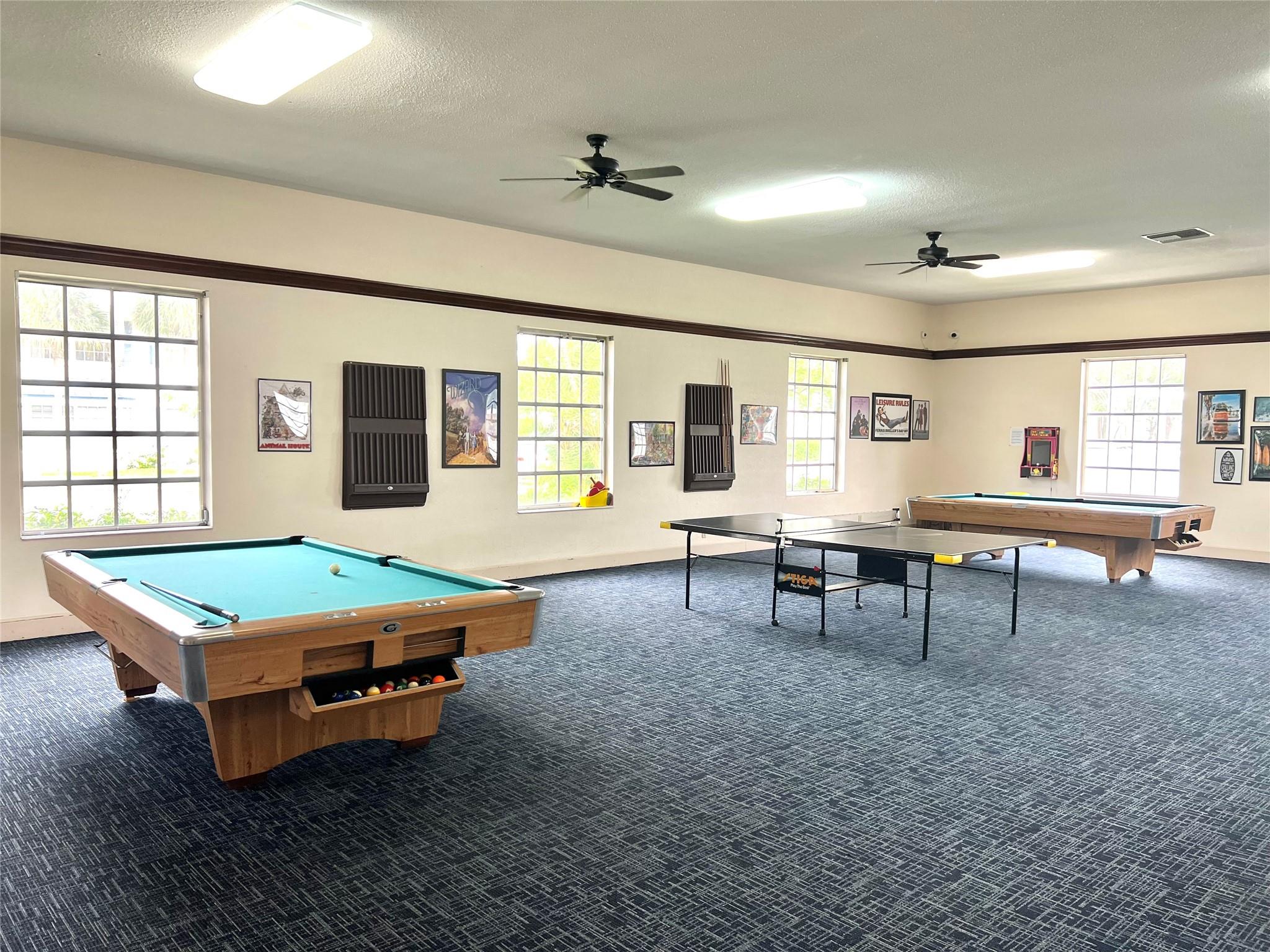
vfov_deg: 53.1
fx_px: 954
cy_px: 476
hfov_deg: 67.3
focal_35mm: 26
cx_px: 635
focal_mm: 5.7
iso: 100
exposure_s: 1/120
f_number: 1.5
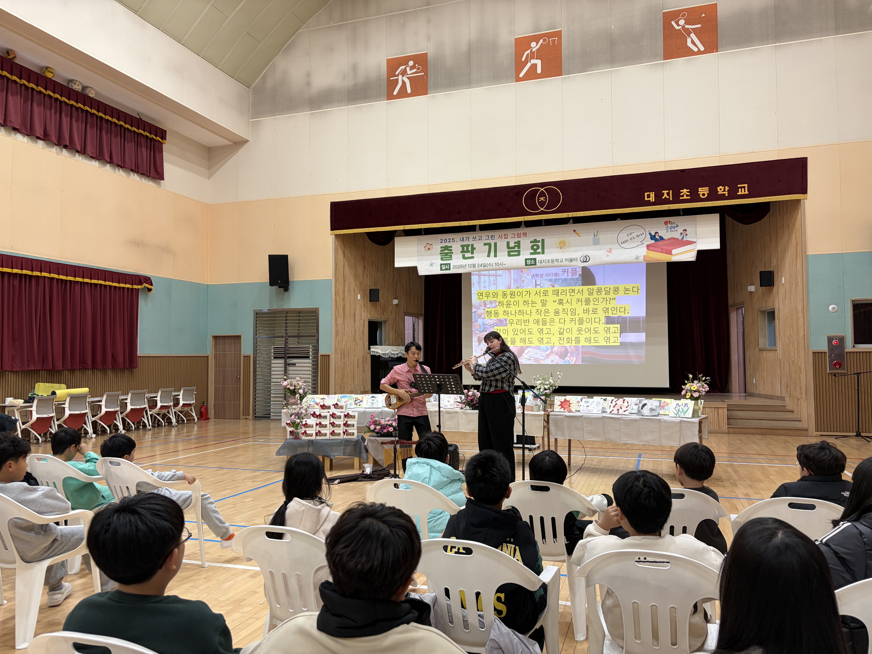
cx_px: 436
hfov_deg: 67.3
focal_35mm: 26
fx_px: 655
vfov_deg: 53.1
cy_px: 327
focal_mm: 5.96
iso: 80
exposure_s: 1/60
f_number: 1.6
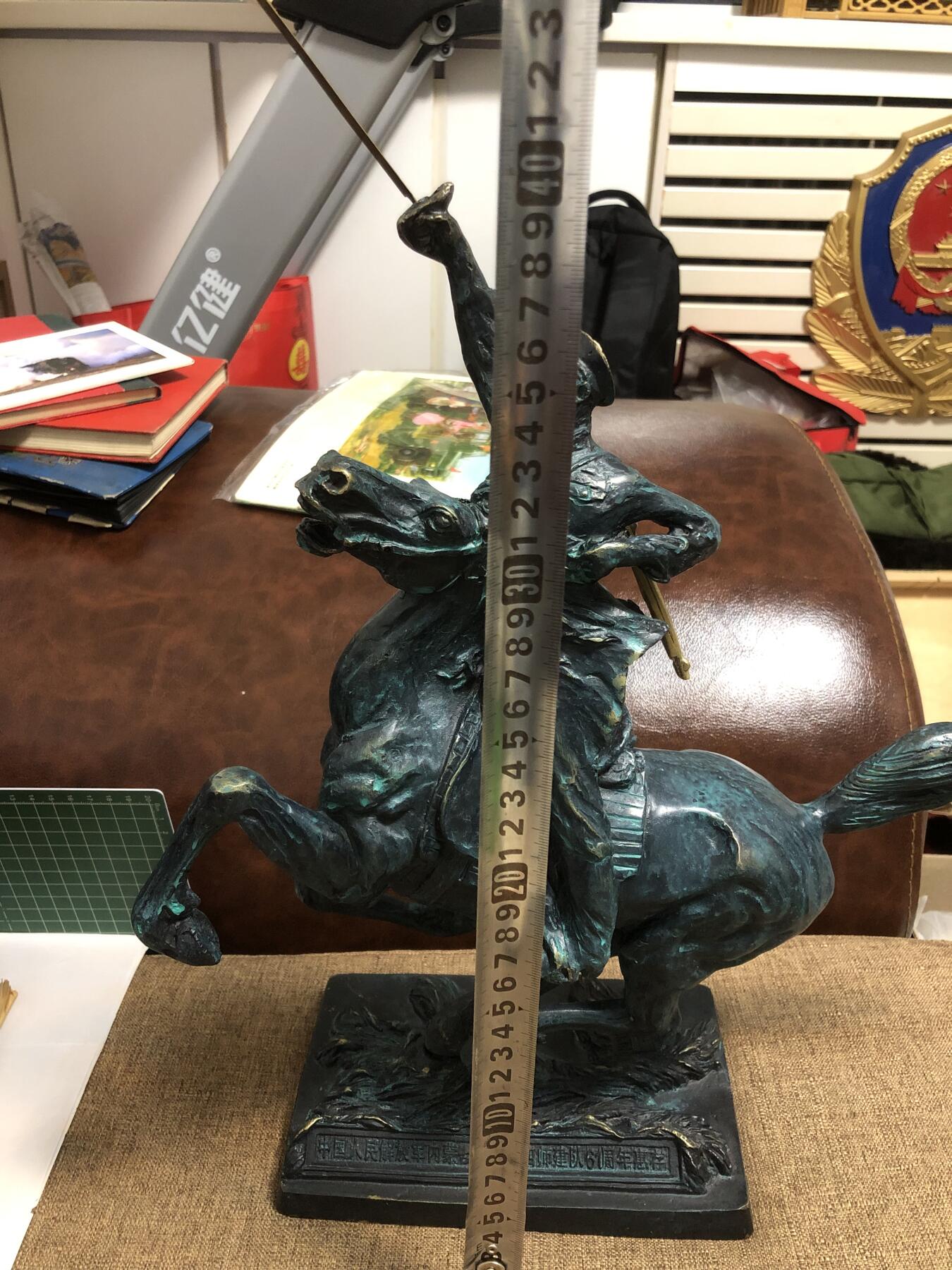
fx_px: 1027
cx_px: 476
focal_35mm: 28
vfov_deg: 63.4
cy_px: 635
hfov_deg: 49.7
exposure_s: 1/7
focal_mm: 4
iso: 100
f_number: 1.8
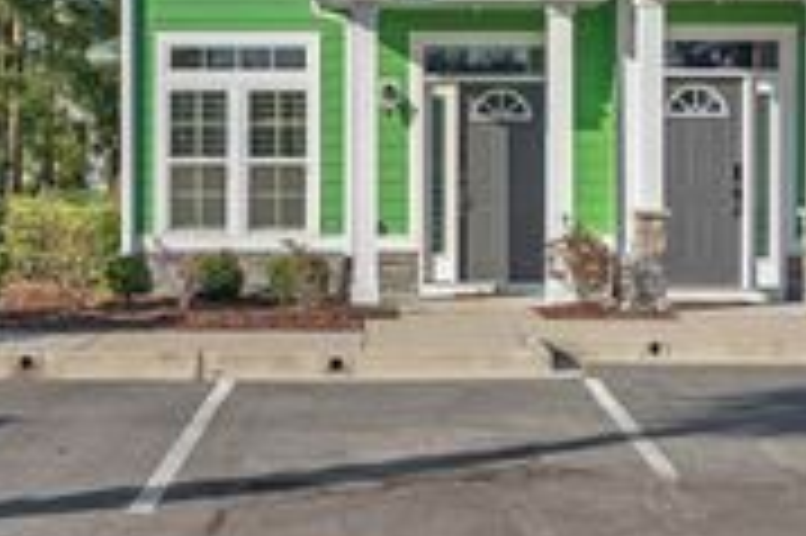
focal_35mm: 81
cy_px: -74
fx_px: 1812
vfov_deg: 16.3
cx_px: 356
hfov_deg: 25.1
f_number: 8
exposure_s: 1/1000
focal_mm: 29
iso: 250
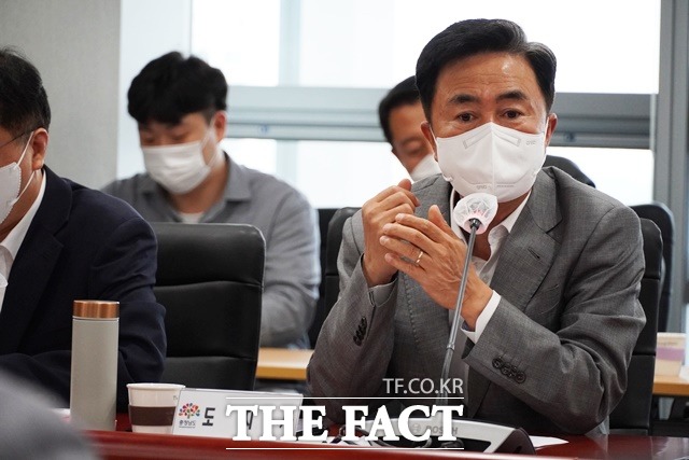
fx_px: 3876
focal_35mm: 202
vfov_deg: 6.8
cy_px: 230
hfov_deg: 10.2
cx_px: 344
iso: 2500
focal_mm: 135
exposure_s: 1/250
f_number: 5.6
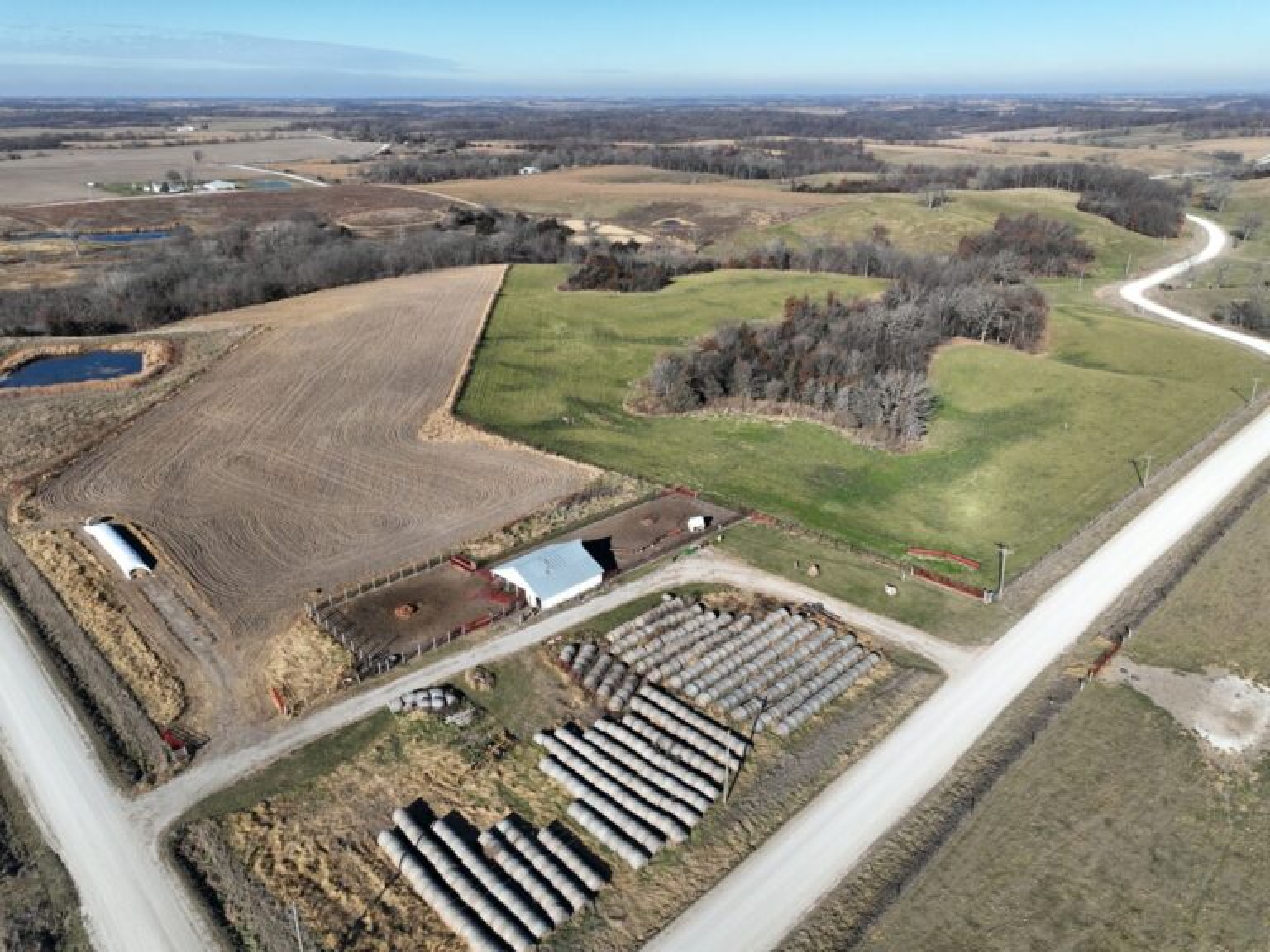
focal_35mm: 24
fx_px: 881
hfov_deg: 71.6
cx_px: 635
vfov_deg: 56.8
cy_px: 476
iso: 110
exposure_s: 1/160
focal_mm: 12.29
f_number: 2.8
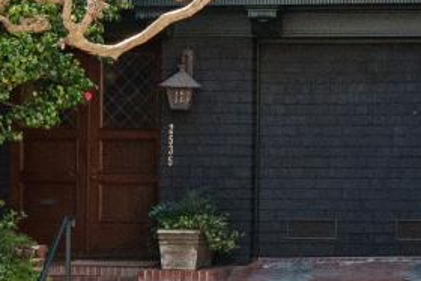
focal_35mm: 182
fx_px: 2129
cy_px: -155
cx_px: 218
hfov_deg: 11.3
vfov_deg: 7.4
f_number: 9
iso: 800
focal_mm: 23
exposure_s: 1/400
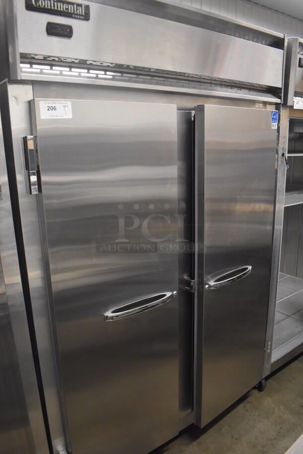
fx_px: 340
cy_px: 227
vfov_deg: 67.3
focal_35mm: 27
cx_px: 152
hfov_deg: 48.0
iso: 3200
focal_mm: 18
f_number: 3.5
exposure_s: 1/125
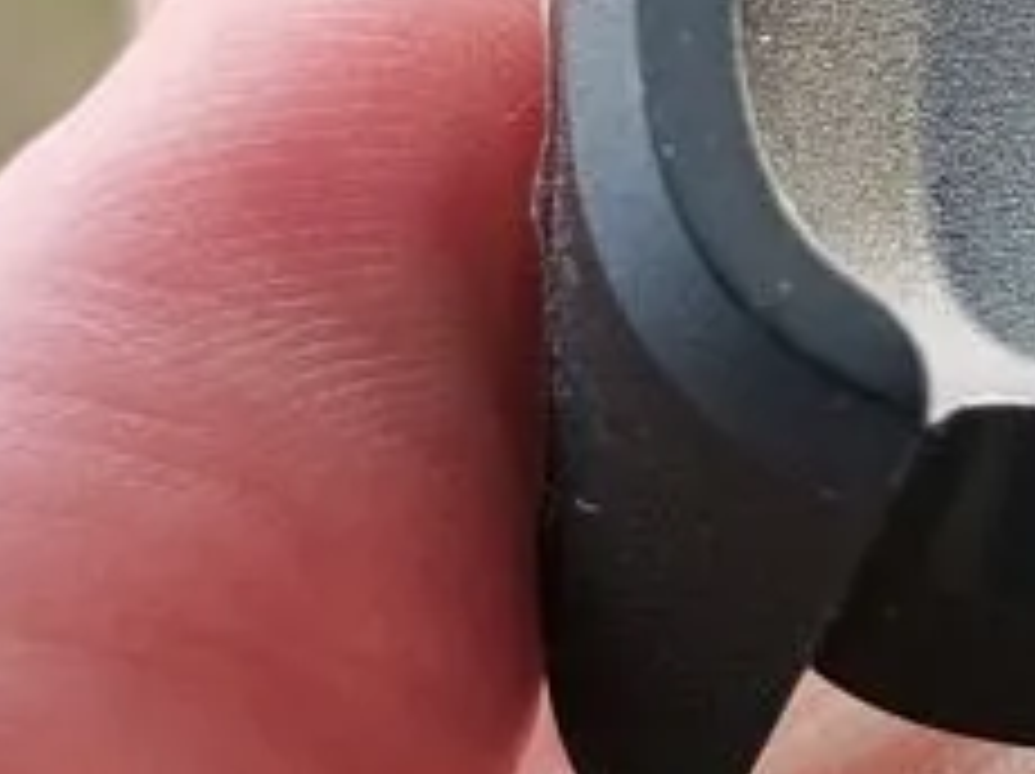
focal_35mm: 188
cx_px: 1332
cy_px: -171
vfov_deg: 7.8
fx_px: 5615
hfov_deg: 10.3
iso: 50
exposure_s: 1/151
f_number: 1.6
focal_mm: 5.56
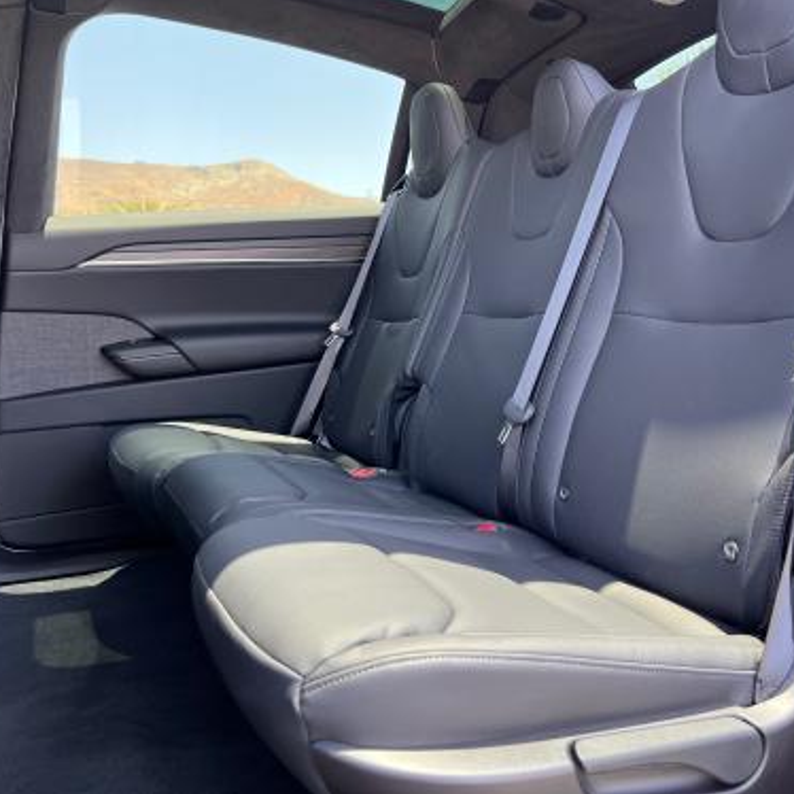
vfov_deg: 52.5
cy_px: 395
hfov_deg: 52.5
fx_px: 804
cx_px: 401
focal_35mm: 31
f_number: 1.5
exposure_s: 1/121
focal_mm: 5.7
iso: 64
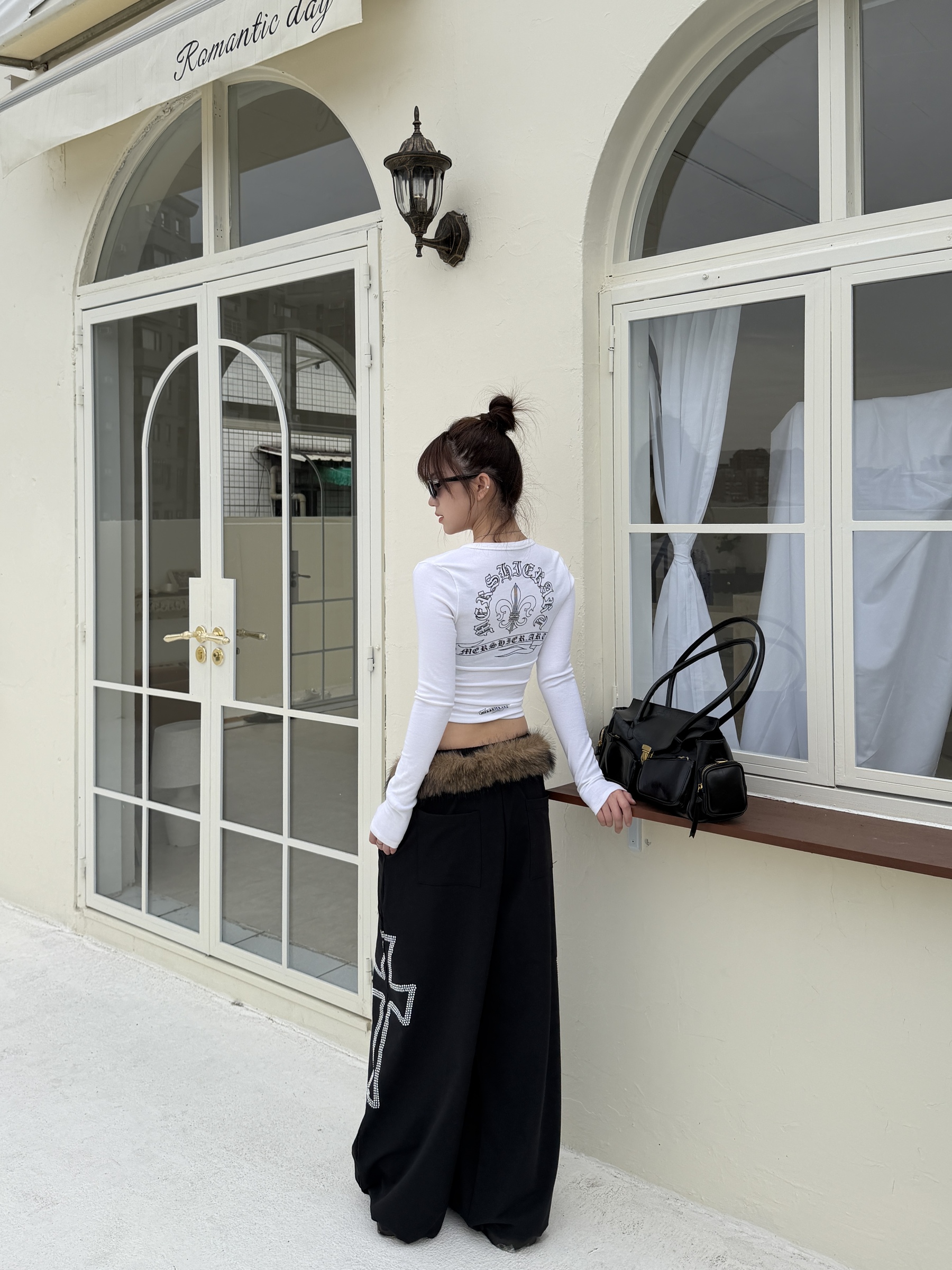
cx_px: 476
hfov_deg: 56.8
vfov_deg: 71.6
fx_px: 880
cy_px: 635
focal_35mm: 24
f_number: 1.78
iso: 80
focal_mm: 6.76
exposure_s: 1/5714
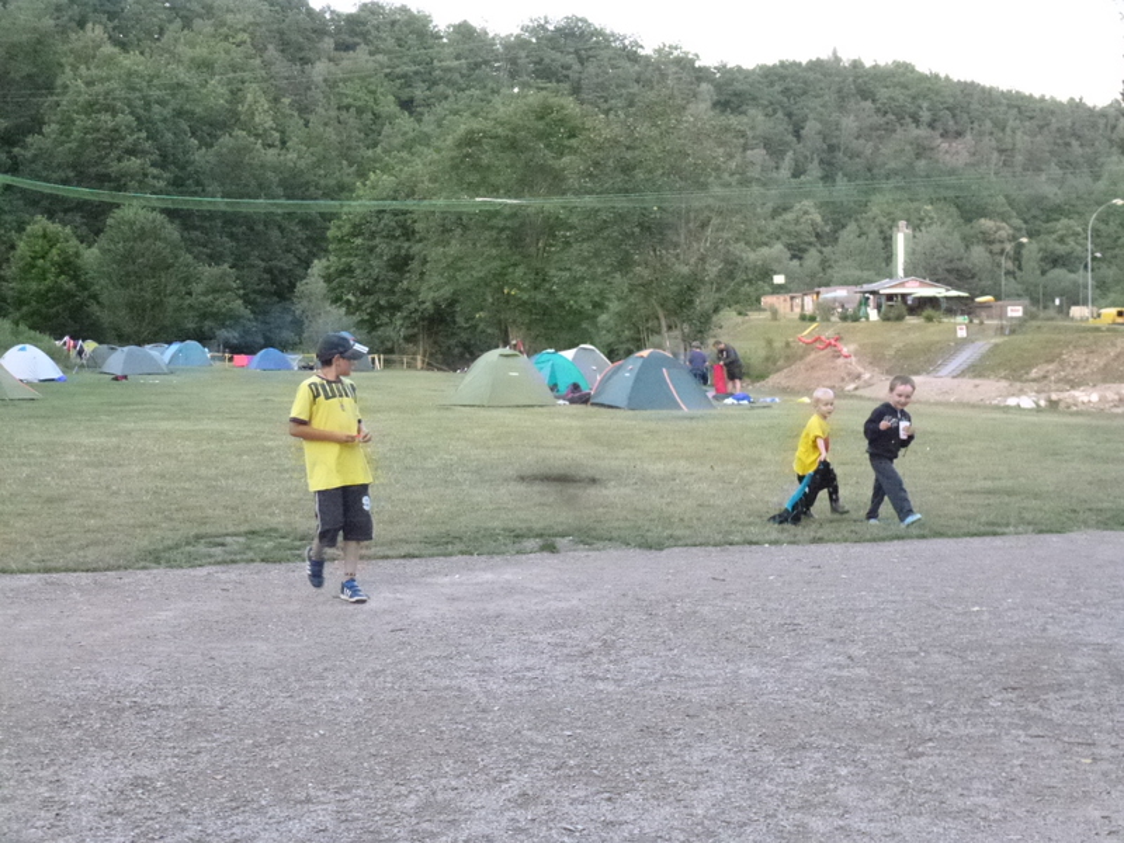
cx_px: 562
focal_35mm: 45
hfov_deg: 42.1
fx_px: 1461
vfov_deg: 32.2
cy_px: 422
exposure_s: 1/60
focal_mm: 8
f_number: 3.9
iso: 1250
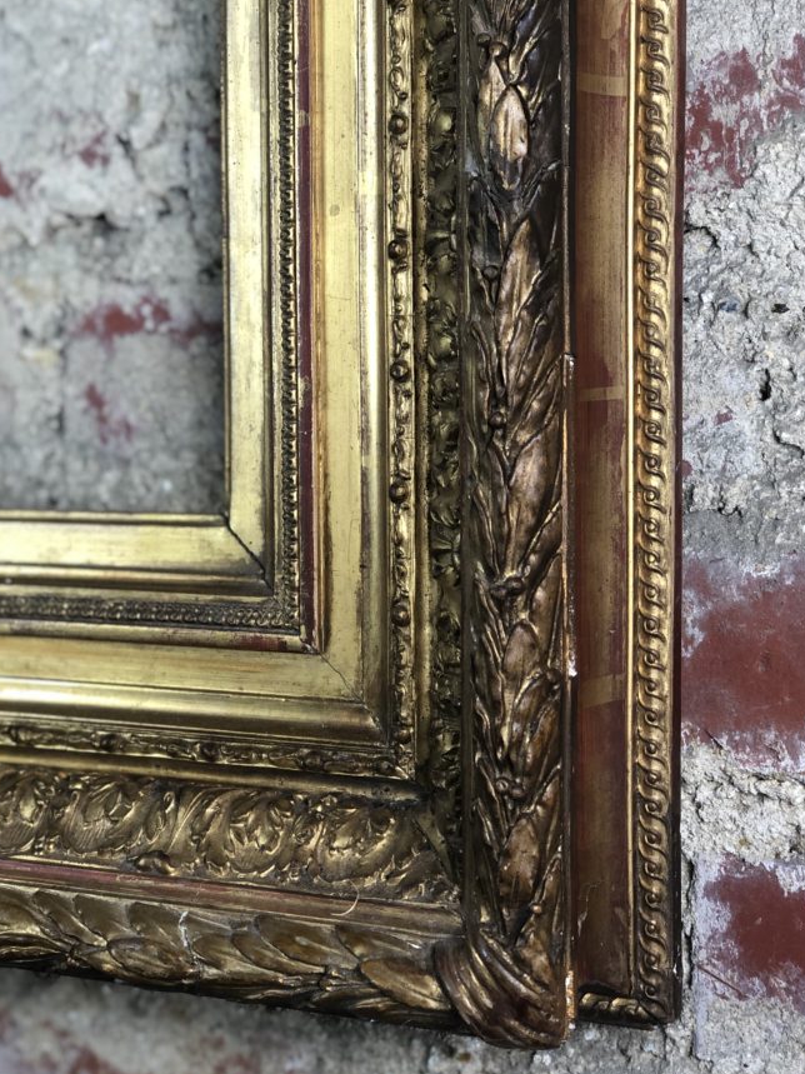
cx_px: 380
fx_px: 1923
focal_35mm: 62
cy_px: 551
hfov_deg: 23.6
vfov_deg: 31.2
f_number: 2.4
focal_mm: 6
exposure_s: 1/50
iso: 64
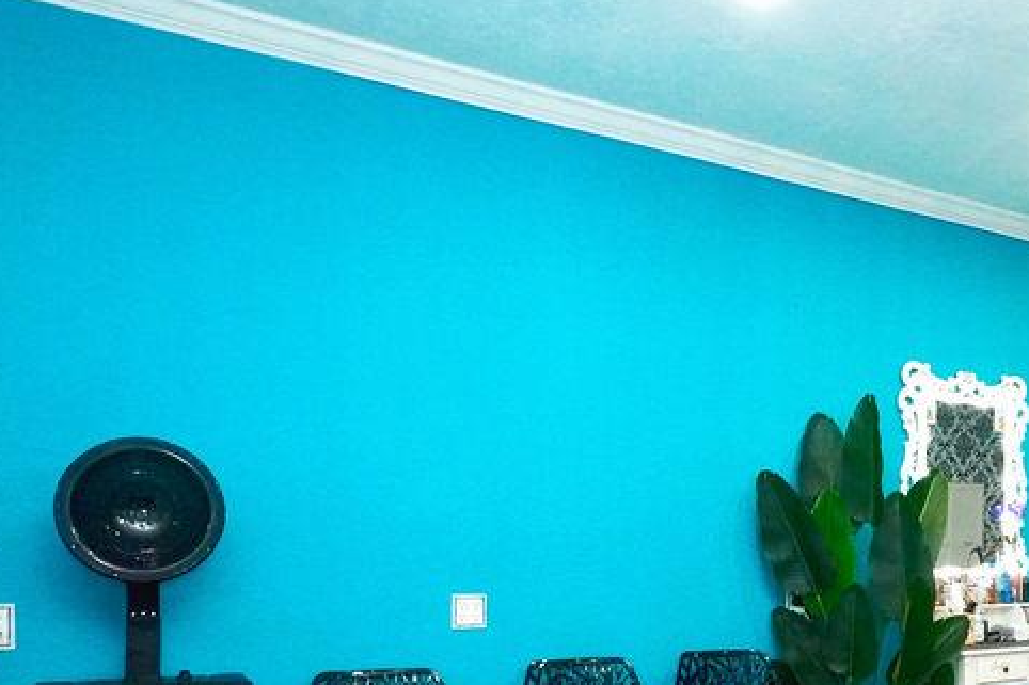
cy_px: 579
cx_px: 771
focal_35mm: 35
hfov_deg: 52.0
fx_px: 1002
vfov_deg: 36.1
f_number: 16
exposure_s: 1/25
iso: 6400
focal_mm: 11
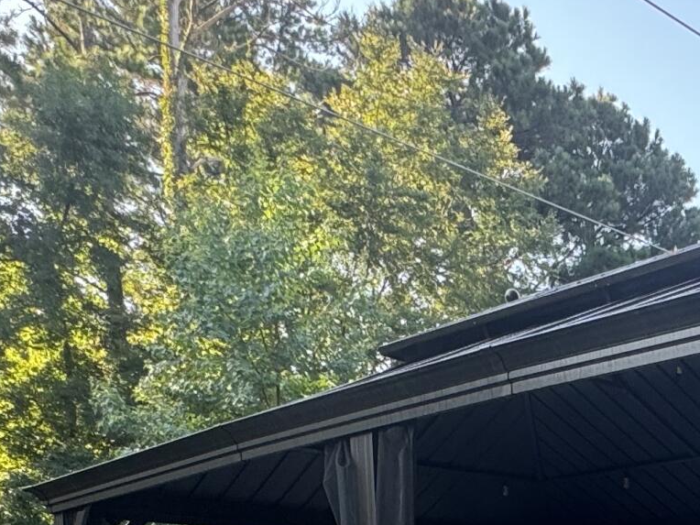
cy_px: 802
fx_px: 1112
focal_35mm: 55
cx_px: 770
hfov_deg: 31.1
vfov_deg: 21.8
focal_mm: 2.22
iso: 50
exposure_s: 1/99
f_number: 2.2
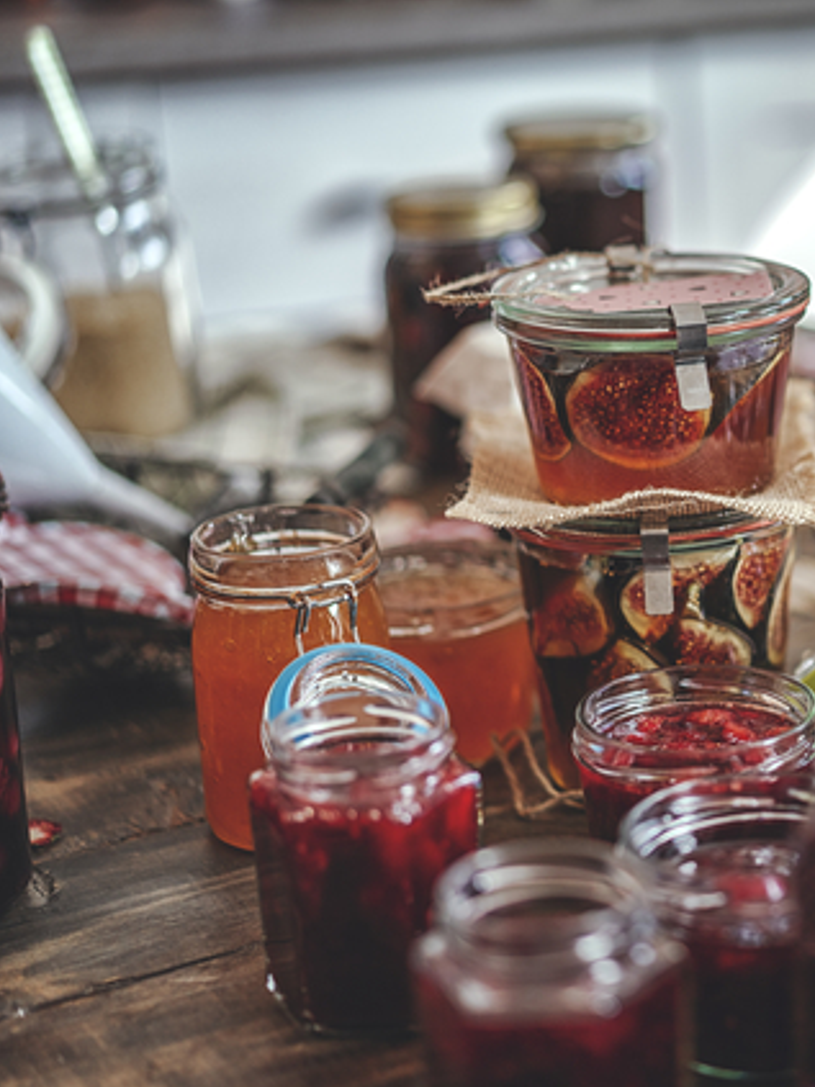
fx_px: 2513
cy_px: 546
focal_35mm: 80
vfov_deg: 24.4
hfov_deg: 18.0
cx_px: 800
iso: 200
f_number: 1.8
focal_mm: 55
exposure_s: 1/250
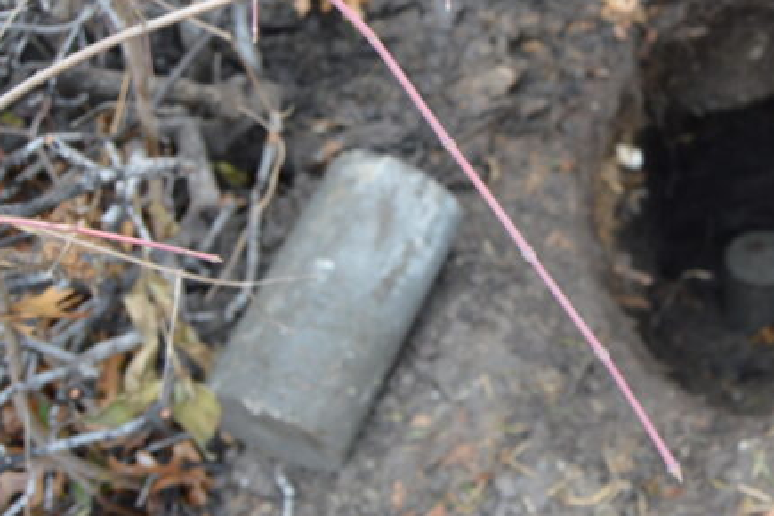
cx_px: 836
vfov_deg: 21.7
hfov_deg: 29.4
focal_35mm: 62
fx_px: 1333
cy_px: 117
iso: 400
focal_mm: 18
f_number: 4.5
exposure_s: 1/80
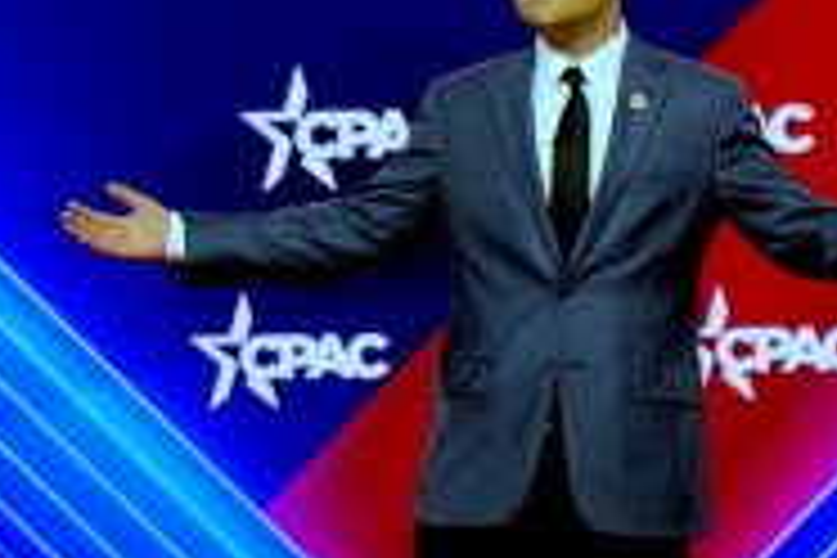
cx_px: 598
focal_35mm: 490
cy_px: 54
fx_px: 11397
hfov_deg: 4.2
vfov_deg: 2.8
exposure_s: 1/250
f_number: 5.6
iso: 1250
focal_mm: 135
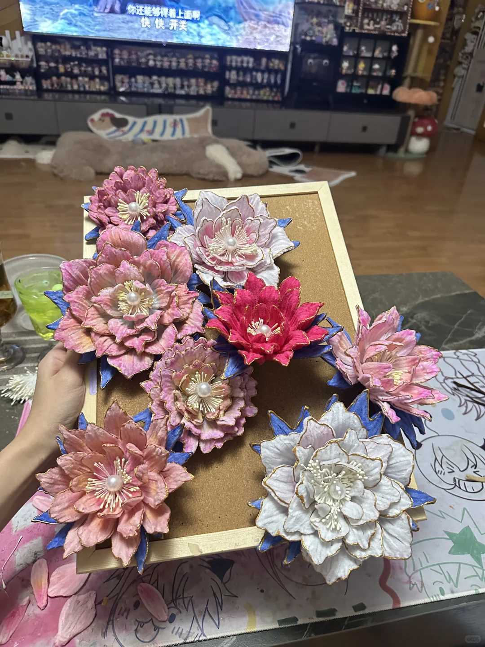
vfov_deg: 71.6
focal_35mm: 24
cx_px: 242
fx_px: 448
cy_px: 324
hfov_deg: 56.8
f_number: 1.78
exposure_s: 1/33
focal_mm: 6.86
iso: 800
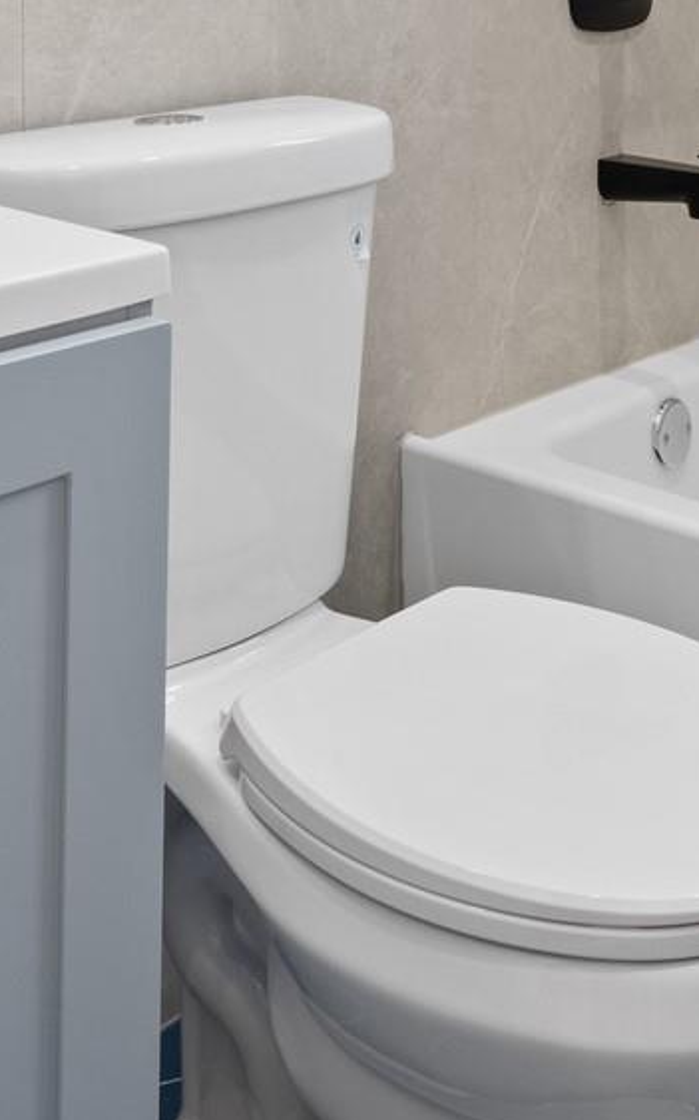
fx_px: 1586
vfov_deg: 33.6
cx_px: 408
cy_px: -123
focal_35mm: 52
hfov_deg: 24.8
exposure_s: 1/5
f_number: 10
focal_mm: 14
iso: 800
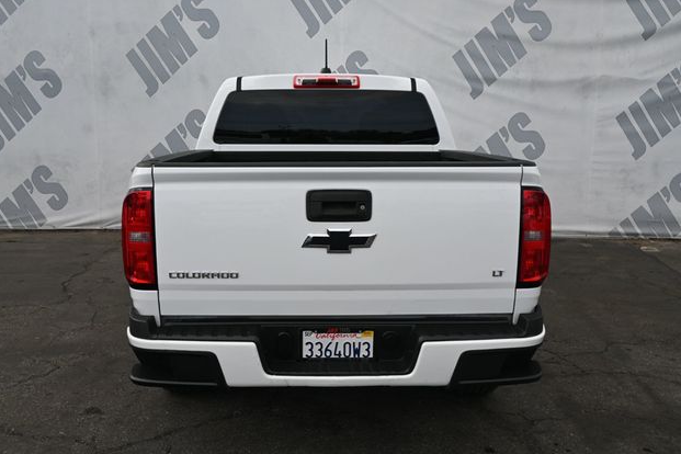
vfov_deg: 38.1
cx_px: 331
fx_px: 658
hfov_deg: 54.7
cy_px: 231
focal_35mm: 35
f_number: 5.6
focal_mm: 22.5
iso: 100
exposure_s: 1/250
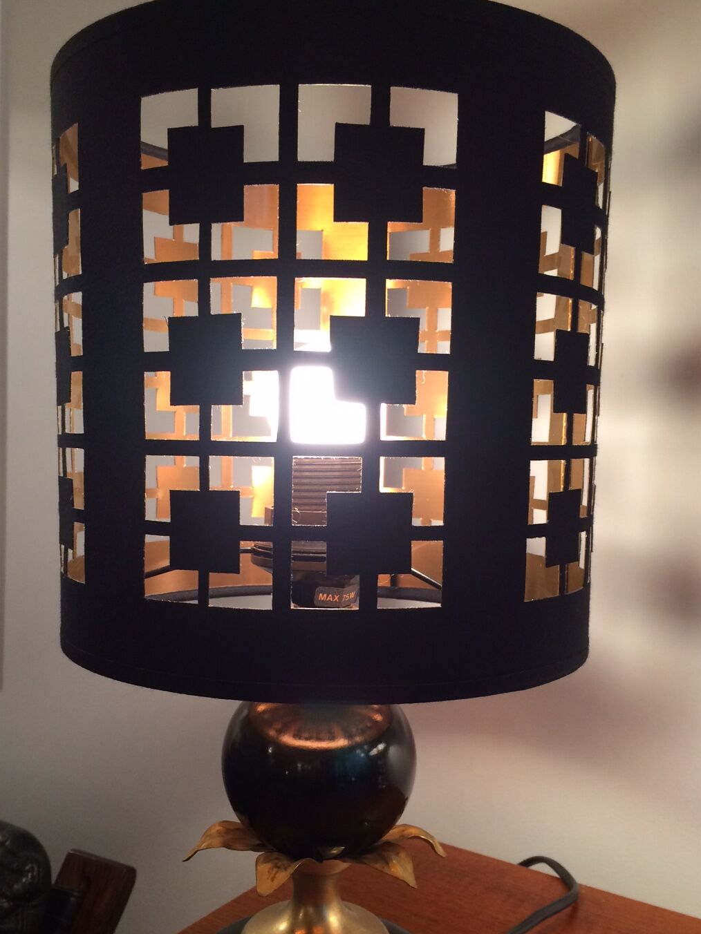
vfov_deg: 52.4
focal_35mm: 35
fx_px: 945
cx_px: 329
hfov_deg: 40.7
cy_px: 547
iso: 80
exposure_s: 1/33
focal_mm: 4.15
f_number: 2.2
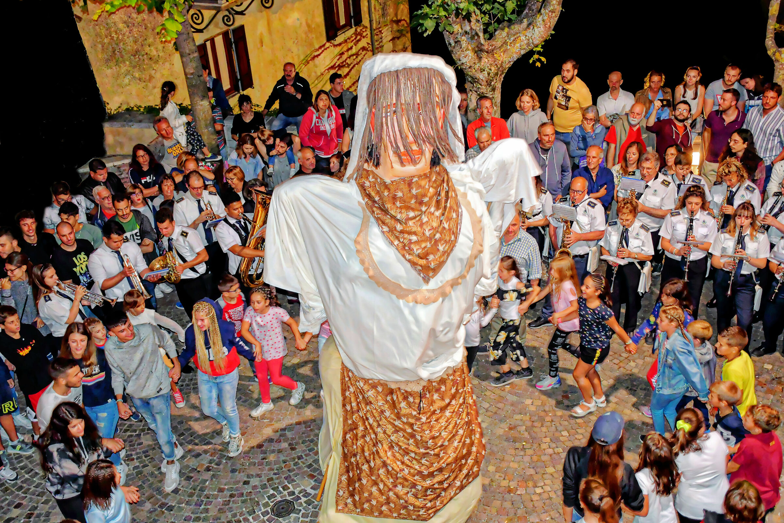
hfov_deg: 49.6
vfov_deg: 34.2
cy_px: 262
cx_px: 392
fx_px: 849
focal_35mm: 39
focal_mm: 26
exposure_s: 1/30
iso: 2000
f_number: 3.8
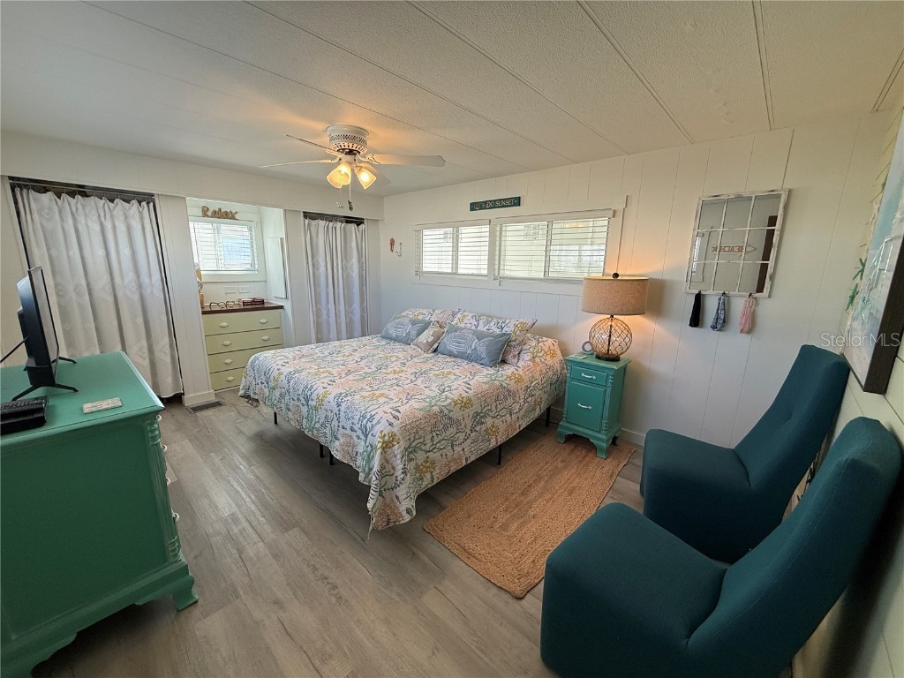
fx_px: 366
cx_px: 452
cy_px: 339
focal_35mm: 14
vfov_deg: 85.7
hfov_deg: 102.1
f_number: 2.2
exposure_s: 1/120
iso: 80
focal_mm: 2.22
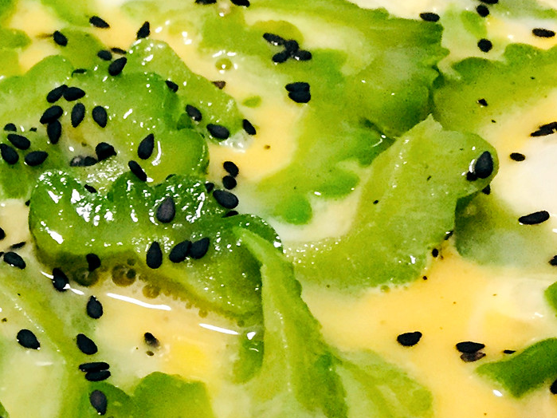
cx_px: -65
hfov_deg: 22.2
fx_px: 1335
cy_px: 299
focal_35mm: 83
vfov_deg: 17.7
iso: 250
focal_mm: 4.15
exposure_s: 1/17
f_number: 2.2
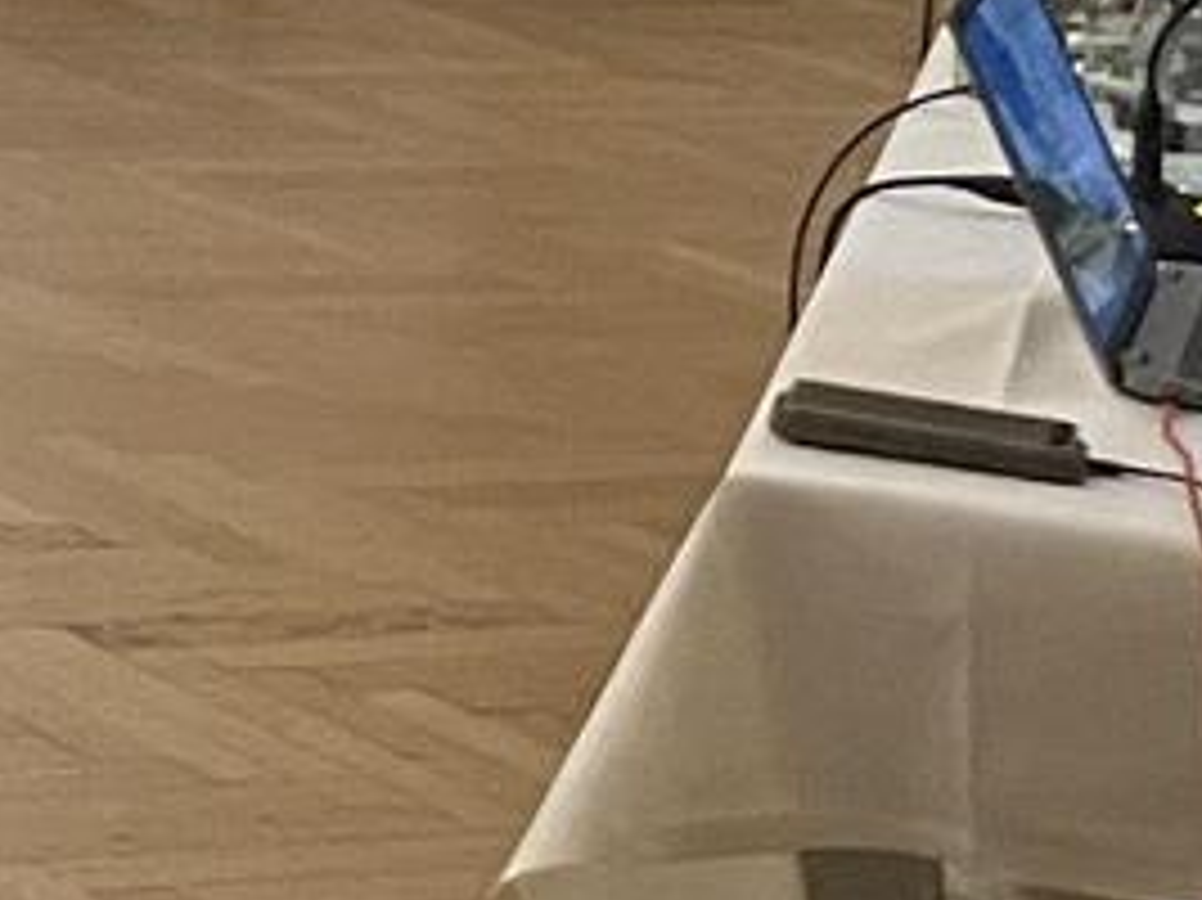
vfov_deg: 7.3
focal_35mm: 180
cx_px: -2526
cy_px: -1854
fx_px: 6247
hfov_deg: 8.8
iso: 200
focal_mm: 5.1
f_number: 1.6
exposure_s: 1/50
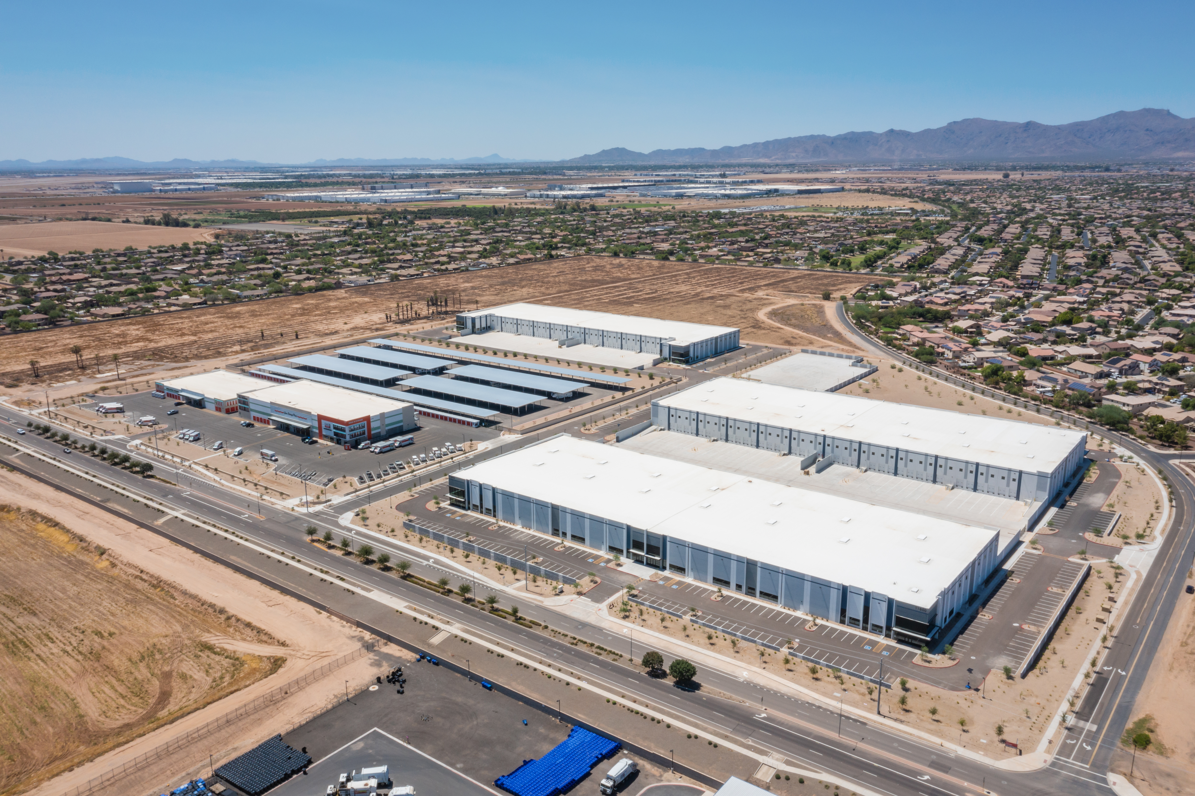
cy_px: 398
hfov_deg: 65.5
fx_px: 929
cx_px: 598
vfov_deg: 46.4
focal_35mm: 28
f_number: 11
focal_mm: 10.26
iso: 100
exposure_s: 1/200
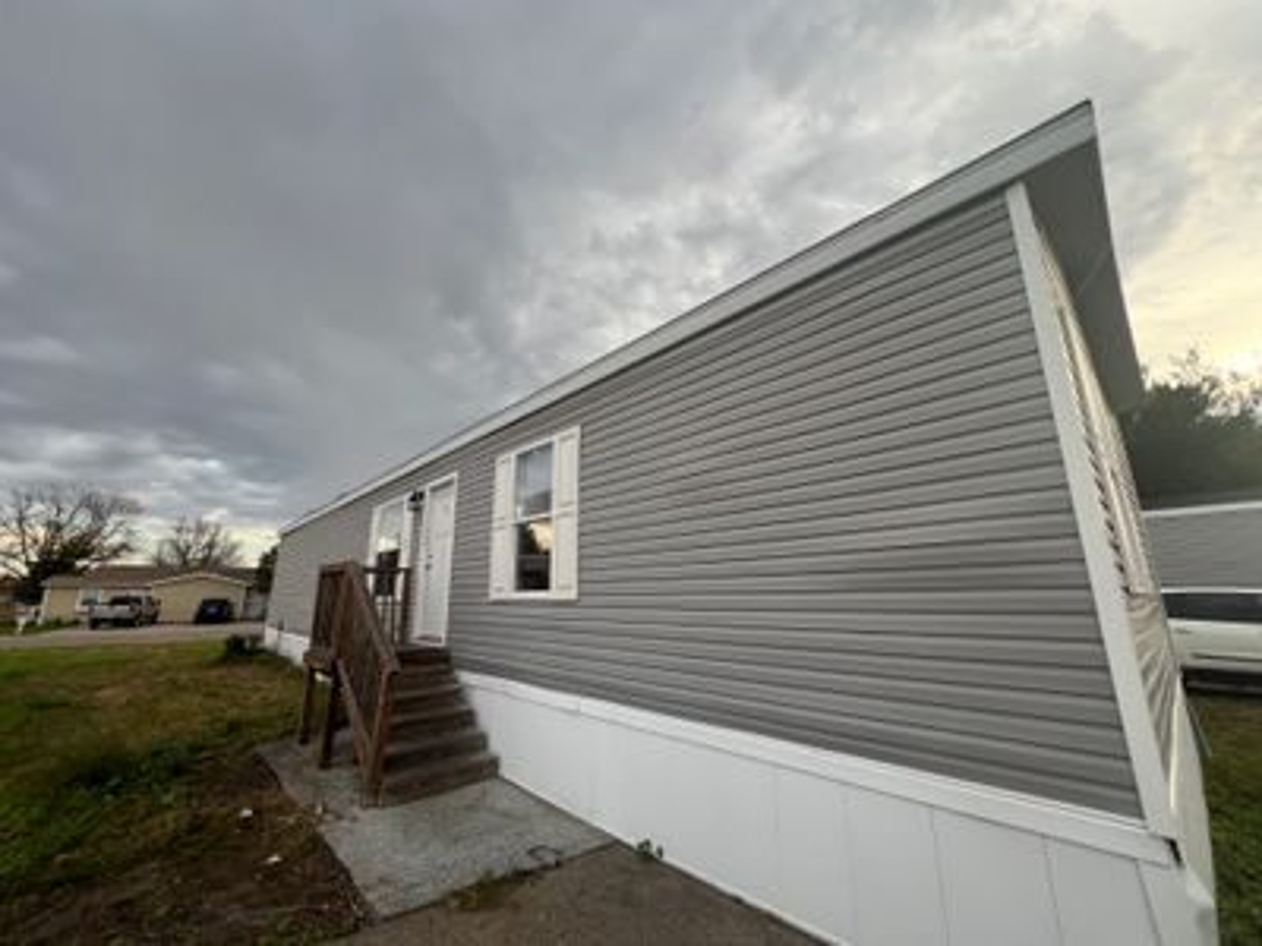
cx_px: 631
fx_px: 474
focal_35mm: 13
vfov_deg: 89.9
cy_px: 473
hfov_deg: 106.2
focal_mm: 1.57
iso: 32
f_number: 1.8
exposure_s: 1/150
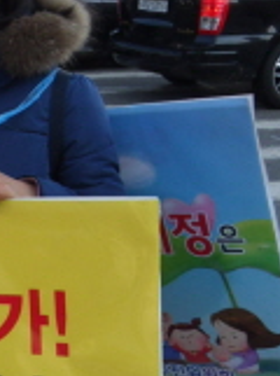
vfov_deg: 20.8
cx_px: -35
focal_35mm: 93
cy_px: 316
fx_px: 1007
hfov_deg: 15.4
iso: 80
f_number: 3.7
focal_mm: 5.6
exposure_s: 1/250
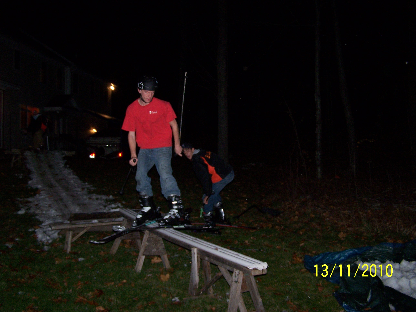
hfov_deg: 49.0
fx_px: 457
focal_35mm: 38
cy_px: 156
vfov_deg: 37.7
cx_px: 208
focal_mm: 6.3
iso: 140
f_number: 2.8
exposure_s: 1/60
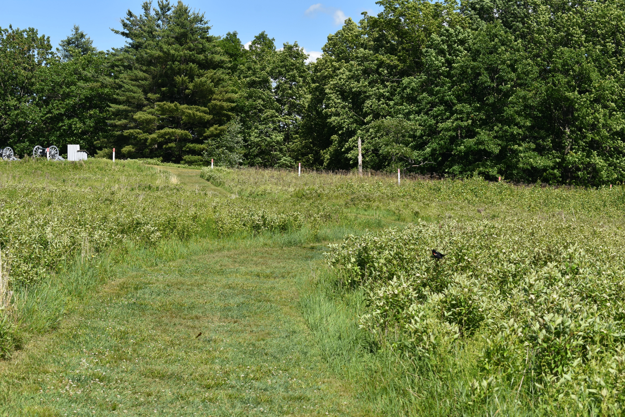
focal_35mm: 82
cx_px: 312
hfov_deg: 24.6
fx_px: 1432
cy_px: 208
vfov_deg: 16.6
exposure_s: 1/500
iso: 180
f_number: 8
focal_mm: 55
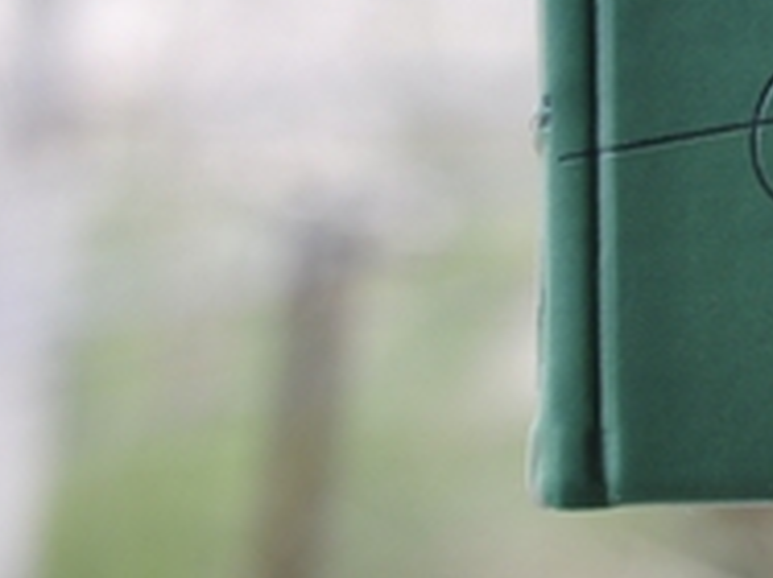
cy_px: -270
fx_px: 5512
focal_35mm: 247
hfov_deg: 7.9
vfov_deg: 5.9
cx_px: 1000
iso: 200
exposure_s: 1/60
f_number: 4
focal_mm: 50
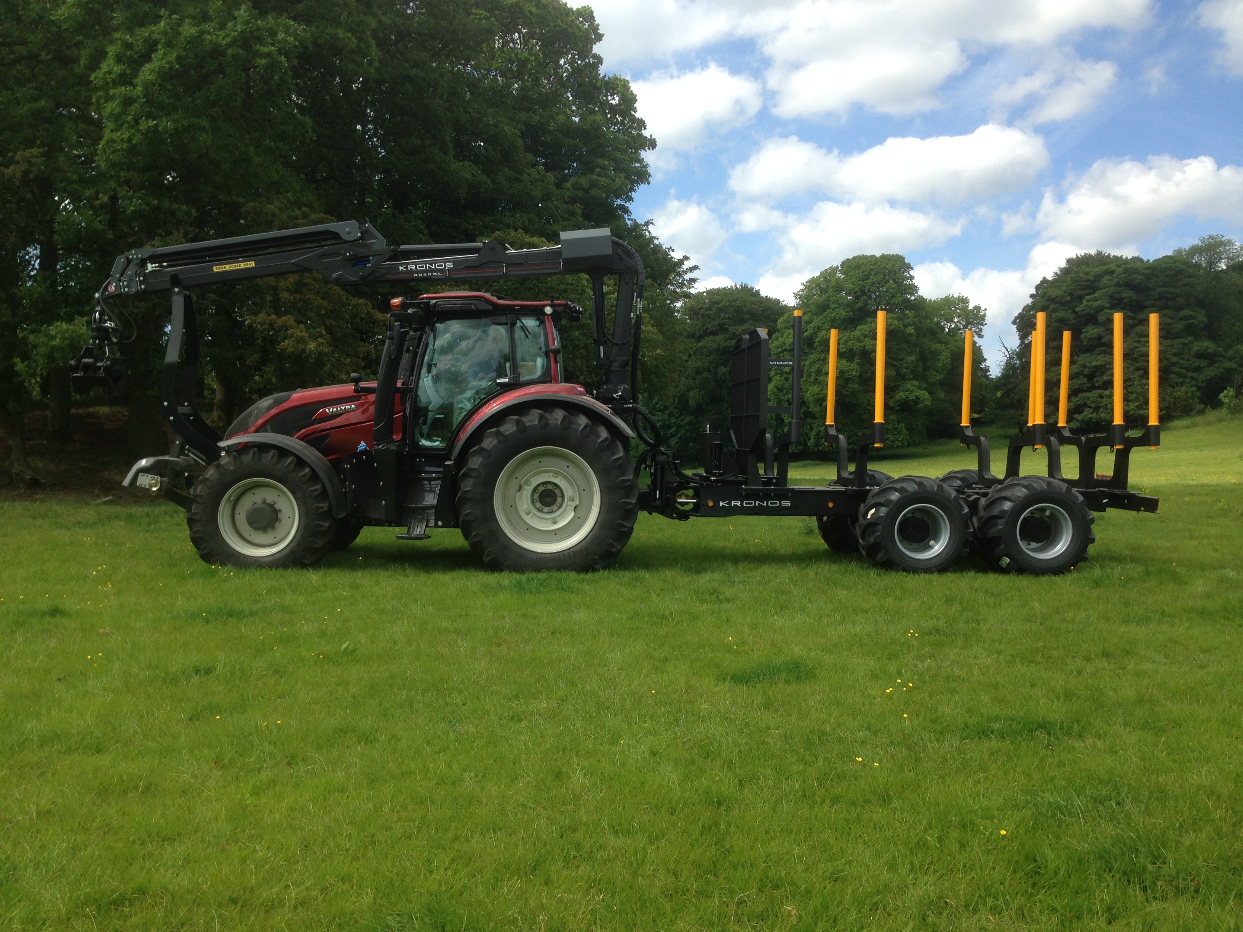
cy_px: 466
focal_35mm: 33
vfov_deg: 42.9
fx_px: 1185
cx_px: 622
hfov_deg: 55.4
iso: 50
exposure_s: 1/968
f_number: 2.4
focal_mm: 4.12
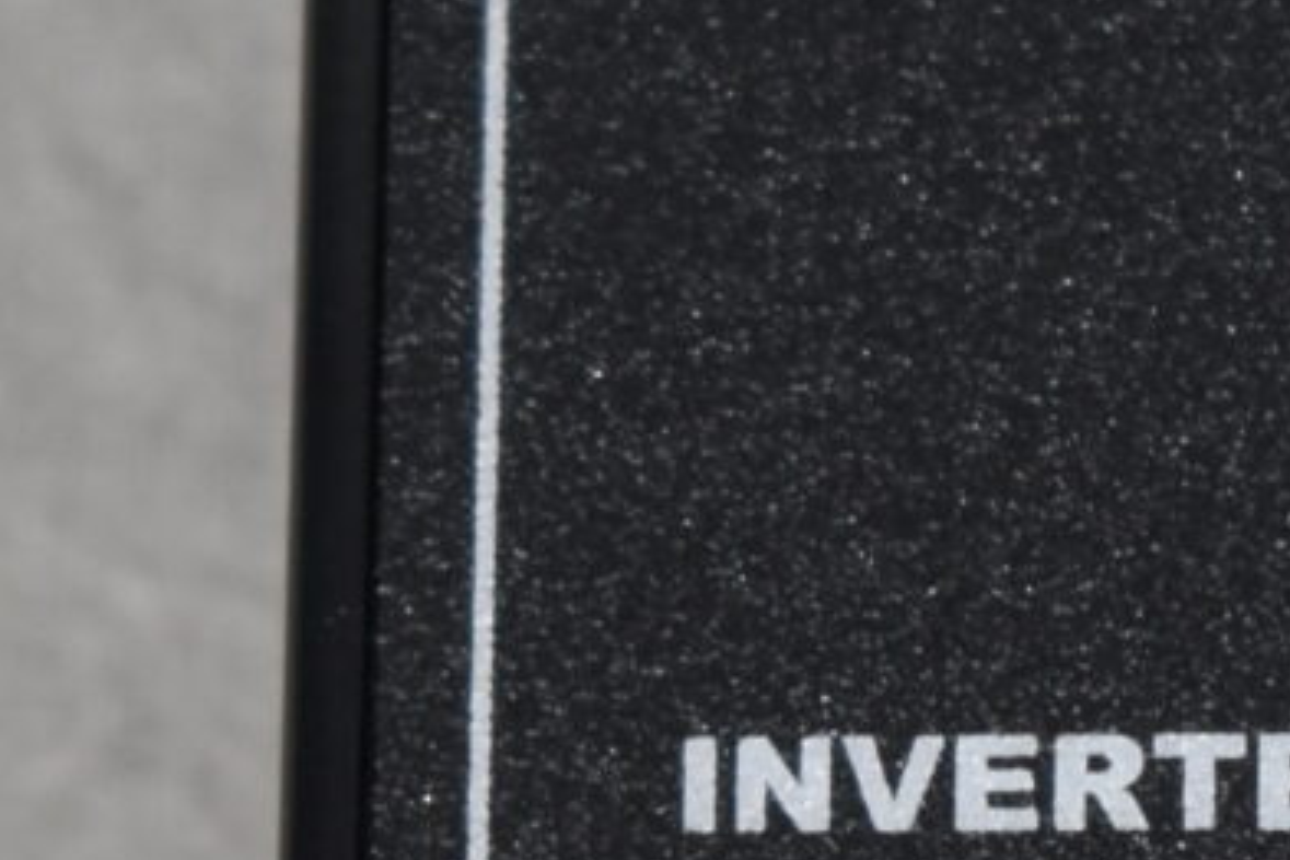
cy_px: -625
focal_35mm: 537
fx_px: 19250
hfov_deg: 3.8
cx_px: 1989
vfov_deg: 2.6
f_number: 5.6
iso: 450
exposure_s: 1/60
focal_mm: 55
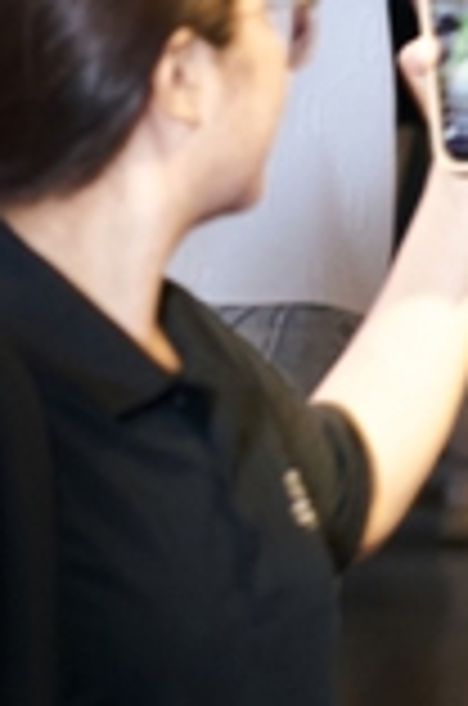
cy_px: -241
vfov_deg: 7.4
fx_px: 5386
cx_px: 1098
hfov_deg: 4.9
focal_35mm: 275
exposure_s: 1/200
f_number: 2.8
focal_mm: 59
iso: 800
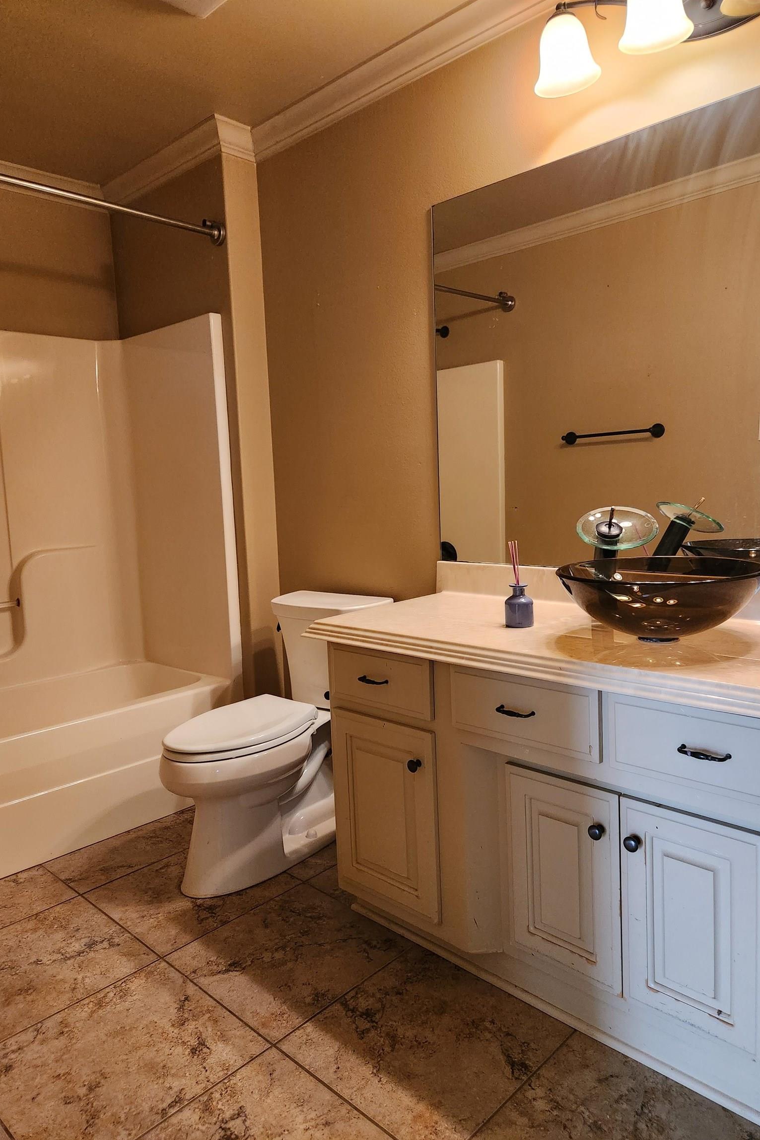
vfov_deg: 73.7
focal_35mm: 24
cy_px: 571
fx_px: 760
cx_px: 397
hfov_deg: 53.1
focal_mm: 5.4
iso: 1000
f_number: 1.8
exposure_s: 1/120
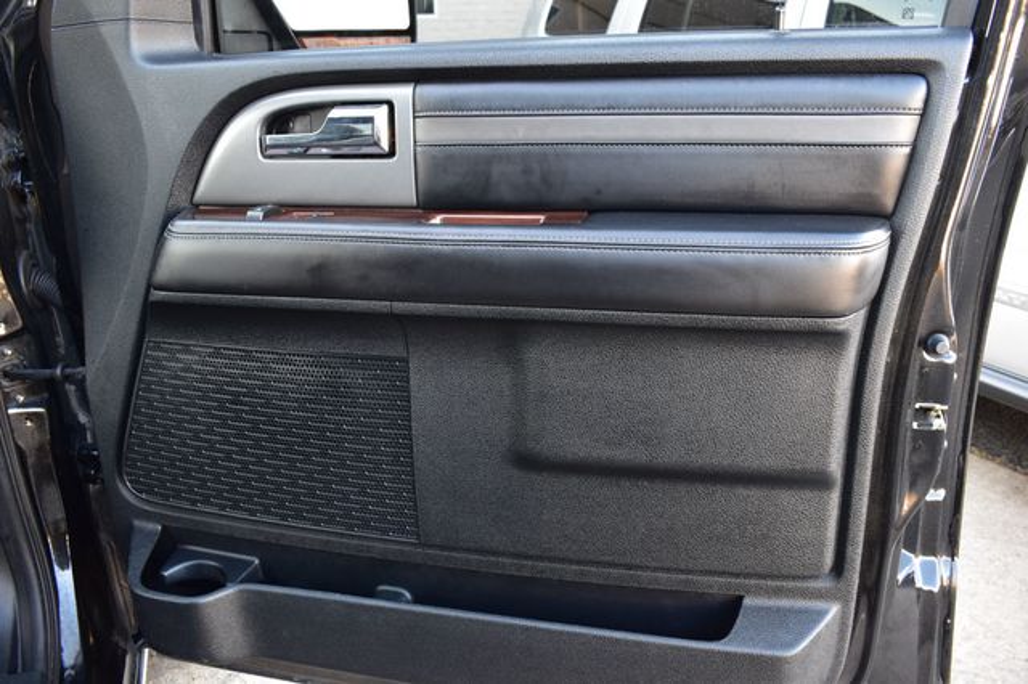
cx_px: 514
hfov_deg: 62.0
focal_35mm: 30
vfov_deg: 43.6
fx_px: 856
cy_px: 342
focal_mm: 20
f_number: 6.3
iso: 400
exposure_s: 1/15
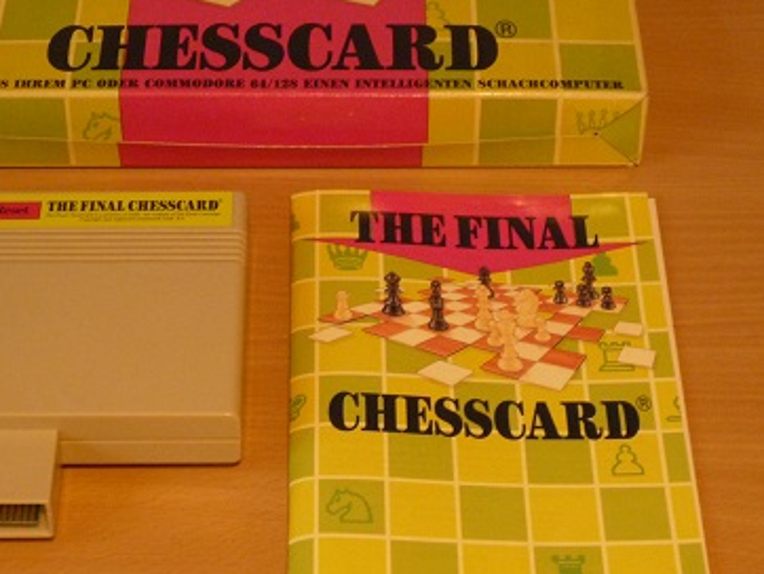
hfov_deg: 18.5
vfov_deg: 14.0
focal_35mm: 106
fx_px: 2341
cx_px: 310
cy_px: 207
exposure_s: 1/8
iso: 400
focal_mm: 11.3
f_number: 4.9
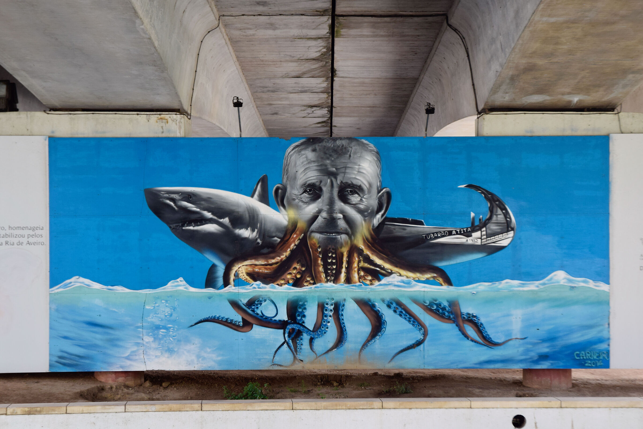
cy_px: 214
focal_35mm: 69
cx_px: 322
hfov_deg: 29.2
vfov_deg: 19.7
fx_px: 1232
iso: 400
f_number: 6.3
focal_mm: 46
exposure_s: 1/160
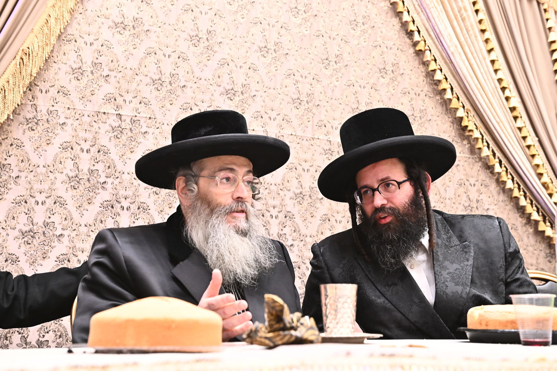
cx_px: 278
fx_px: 742
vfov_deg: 28.0
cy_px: 186
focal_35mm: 48
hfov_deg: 41.1
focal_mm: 48
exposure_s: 1/160
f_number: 5
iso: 3200
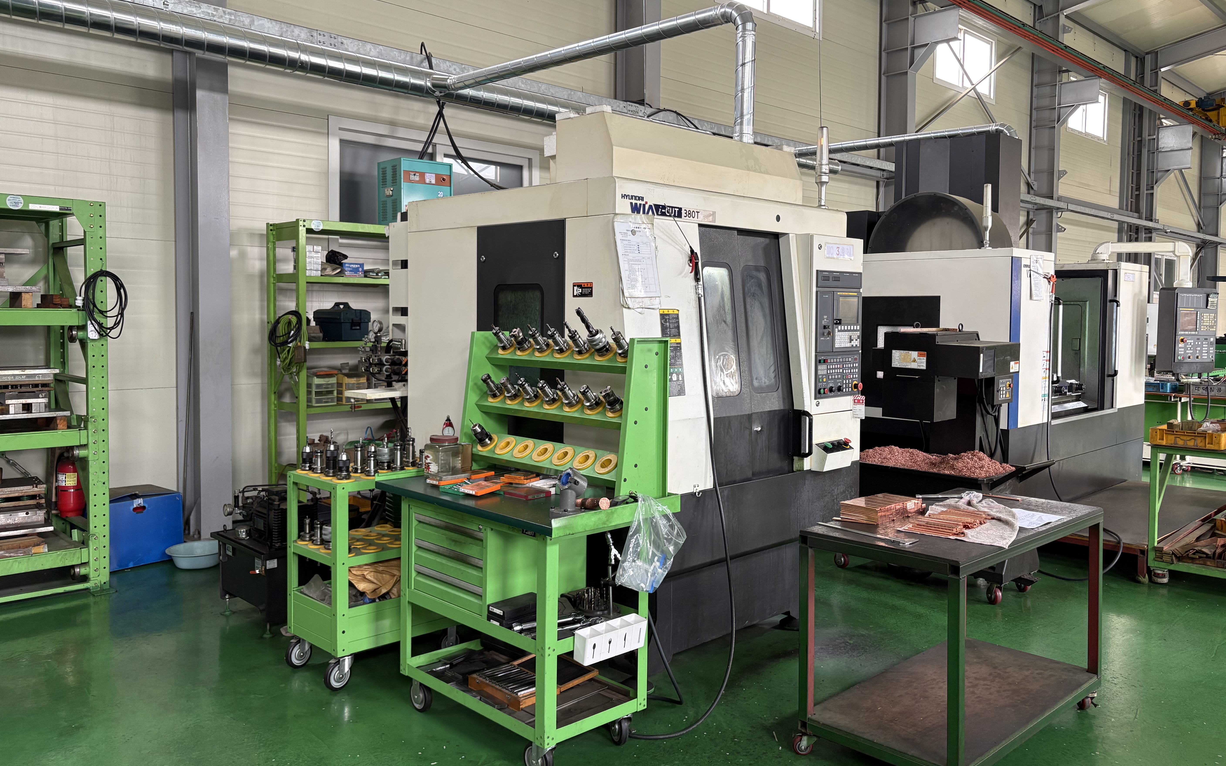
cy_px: 347
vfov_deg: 44.5
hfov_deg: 66.5
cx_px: 623
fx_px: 936
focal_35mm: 28
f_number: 1.6
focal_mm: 5.96
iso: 125
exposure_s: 1/122
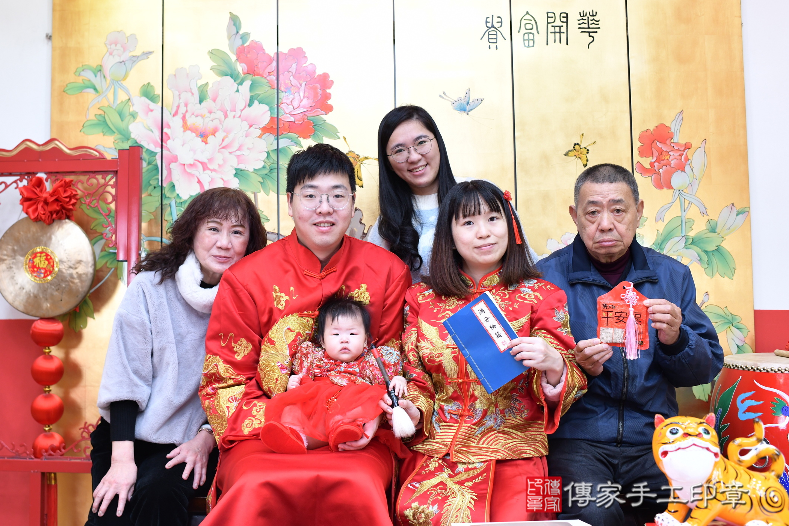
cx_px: 342
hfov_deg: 48.3
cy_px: 243
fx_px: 877
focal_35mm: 40
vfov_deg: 33.4
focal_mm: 35
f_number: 4.5
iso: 1000
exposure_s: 1/200
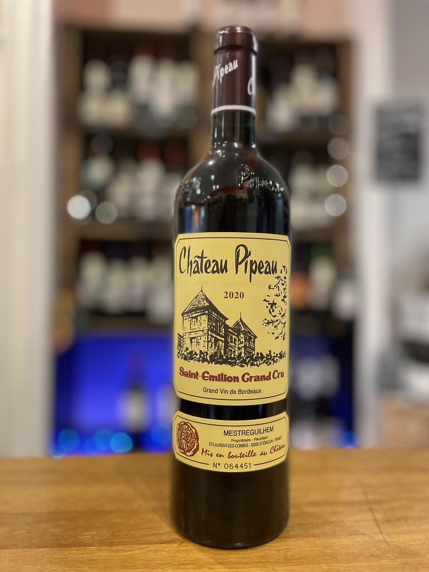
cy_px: 286
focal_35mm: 26
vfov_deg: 67.3
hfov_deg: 53.1
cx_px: 214
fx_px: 430
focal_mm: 4.2
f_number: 1.6
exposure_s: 1/50
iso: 400
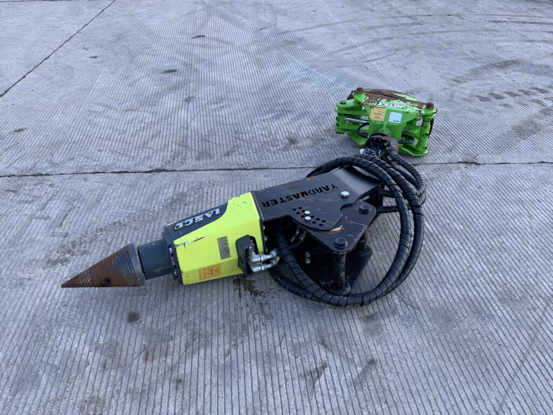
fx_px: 463
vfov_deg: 48.2
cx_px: 276
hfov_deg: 61.7
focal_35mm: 29
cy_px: 208
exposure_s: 1/122
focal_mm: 3
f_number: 1.8
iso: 32
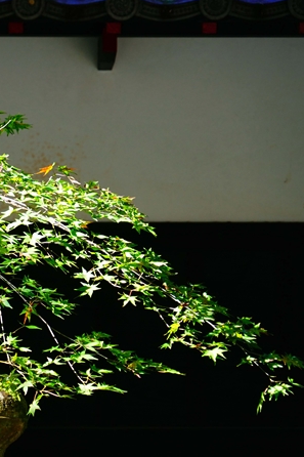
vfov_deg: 7.9
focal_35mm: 262
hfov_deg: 5.2
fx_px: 3321
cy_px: 251
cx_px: -101
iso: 500
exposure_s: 1/200
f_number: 5.6
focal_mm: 146
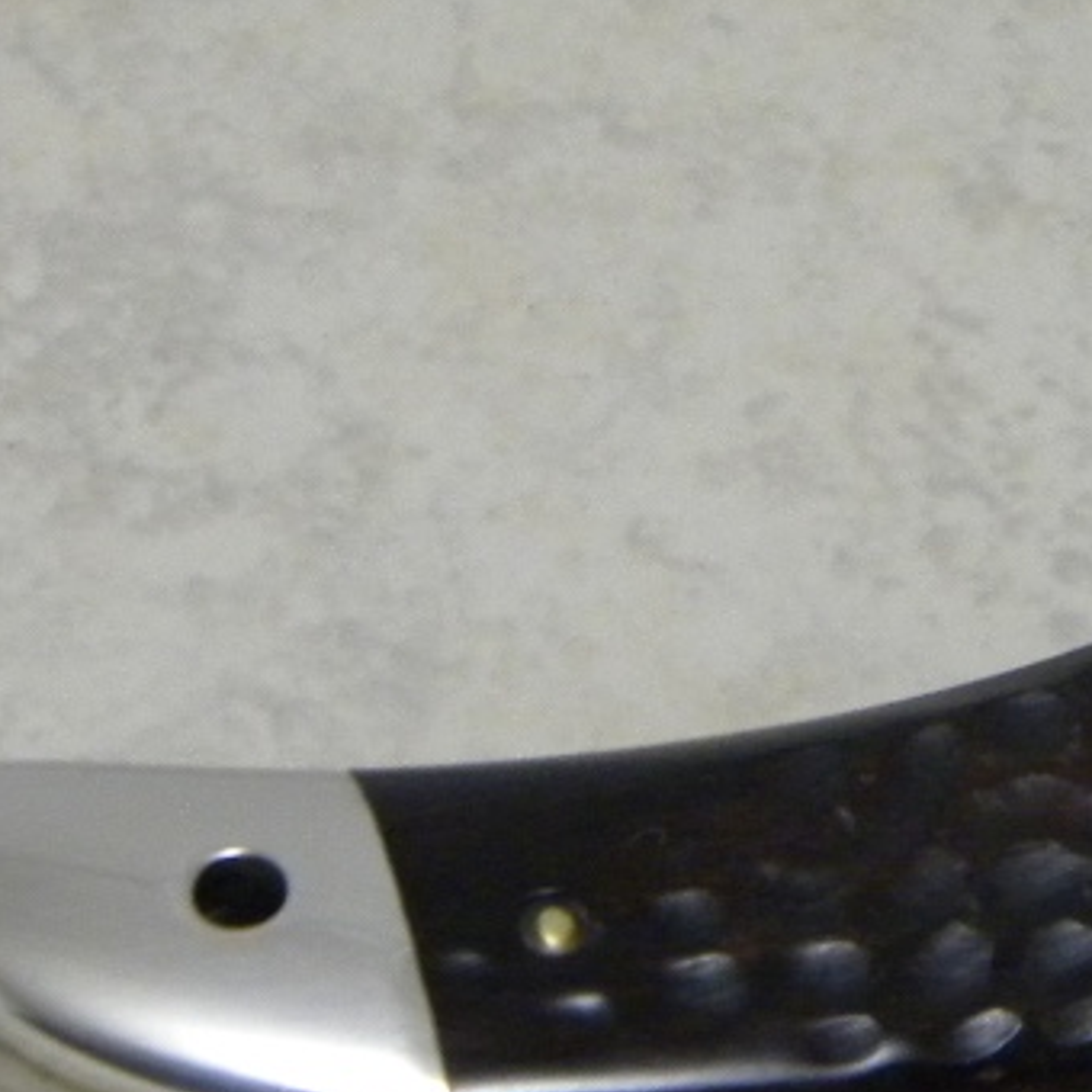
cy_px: 260
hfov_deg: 8.0
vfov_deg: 8.1
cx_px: 1291
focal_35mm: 216
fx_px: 7709
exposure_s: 1/25.2
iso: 400
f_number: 4.5
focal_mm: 15.1
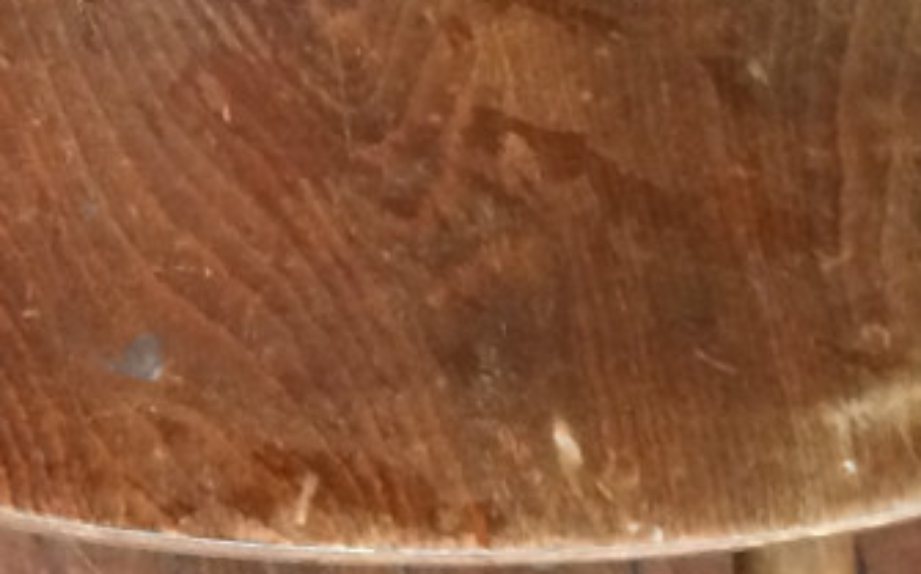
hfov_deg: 13.0
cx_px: -462
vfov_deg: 8.6
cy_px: 3
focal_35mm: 152
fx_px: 3813
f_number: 2.2
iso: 320
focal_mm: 4.12
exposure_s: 1/24
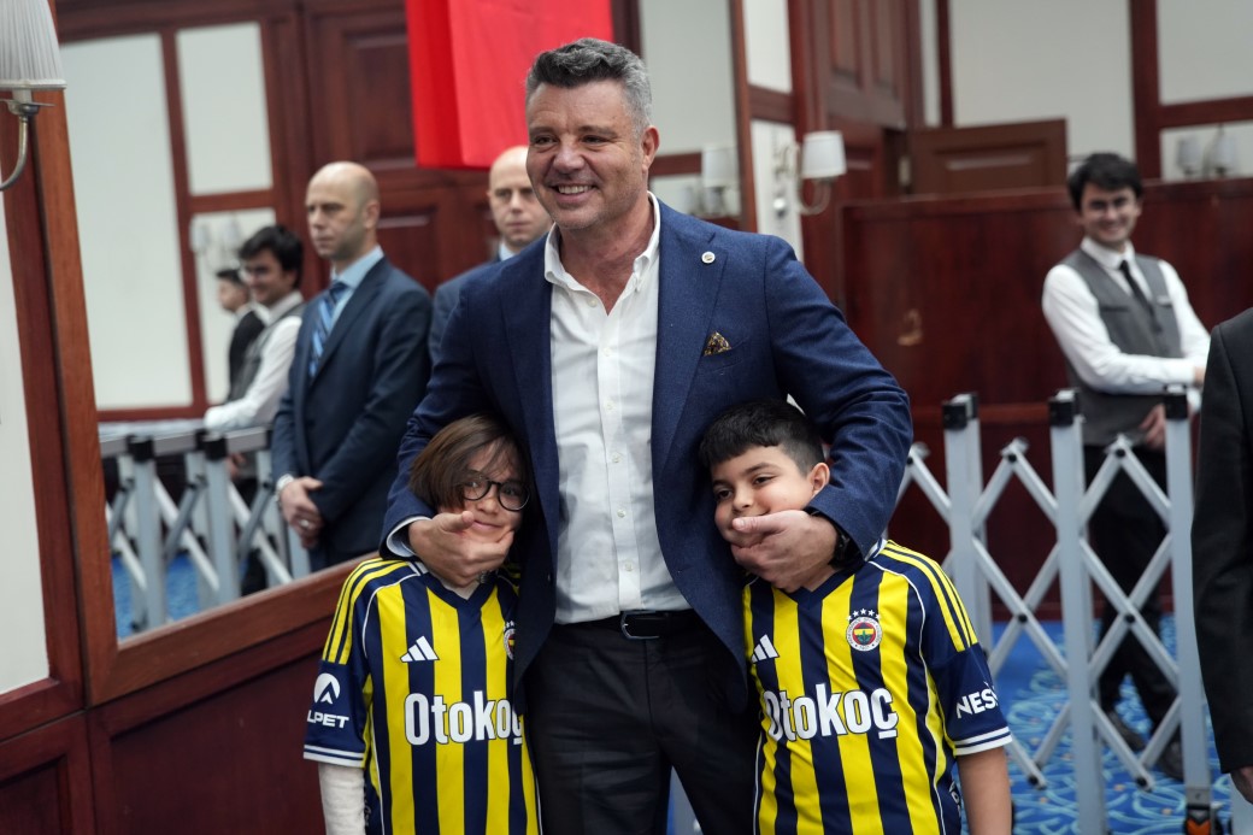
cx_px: 626
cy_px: 418
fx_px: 1949
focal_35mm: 56
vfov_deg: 24.2
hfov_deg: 35.6
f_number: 2.8
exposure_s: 1/160
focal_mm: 56
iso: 3200
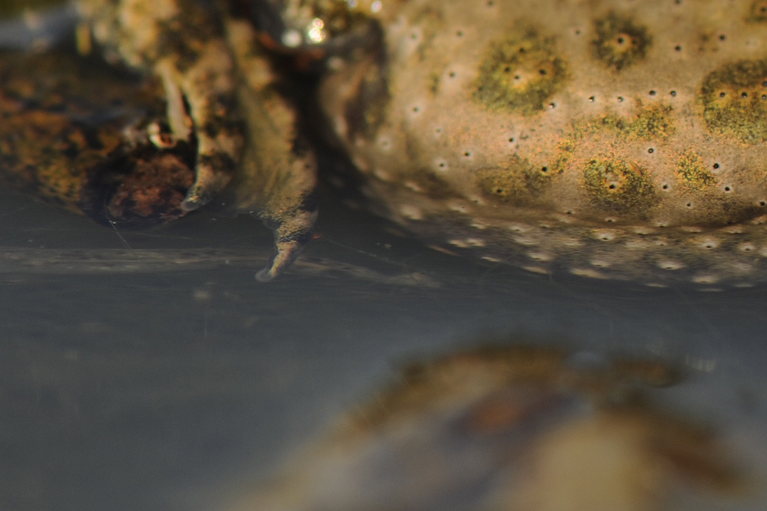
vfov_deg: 2.5
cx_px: 905
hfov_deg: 3.7
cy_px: -162
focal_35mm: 552
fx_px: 11761
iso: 200
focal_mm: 180
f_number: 10
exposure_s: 1/160
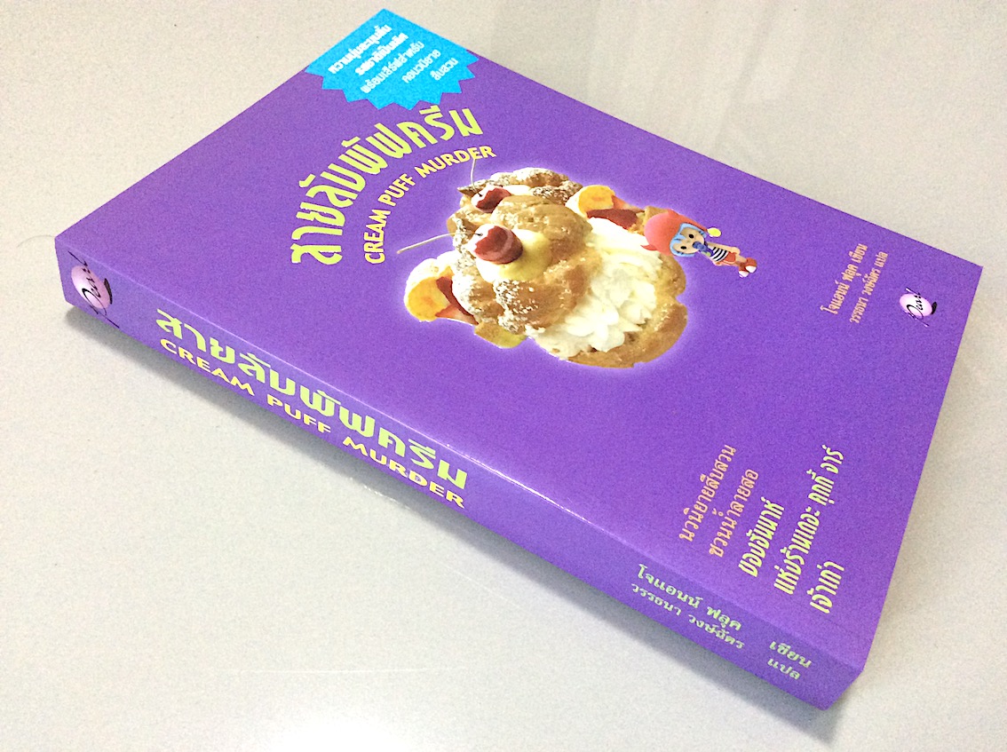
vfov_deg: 44.1
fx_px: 930
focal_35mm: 32
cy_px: 376
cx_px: 504
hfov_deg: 56.9
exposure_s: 1/17
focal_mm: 3.3
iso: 250
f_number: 2.4
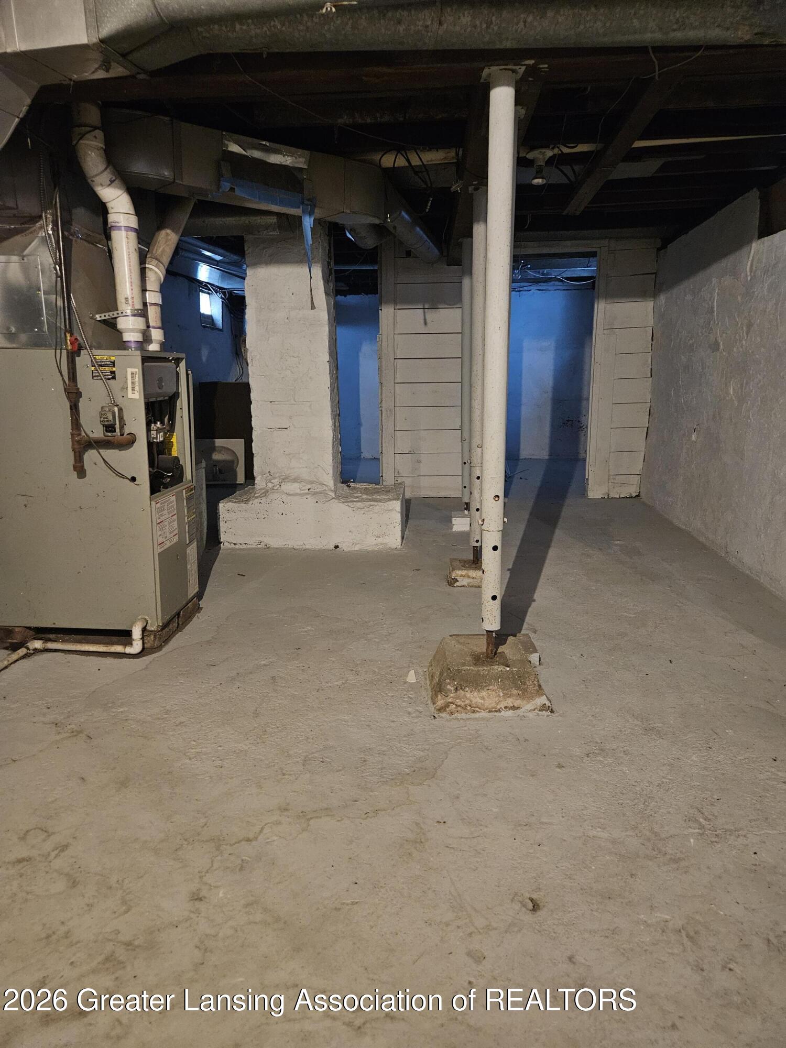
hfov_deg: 58.9
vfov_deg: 73.9
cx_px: 393
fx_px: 696
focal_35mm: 23
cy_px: 524
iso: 800
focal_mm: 5.4
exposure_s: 1/24
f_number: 1.8
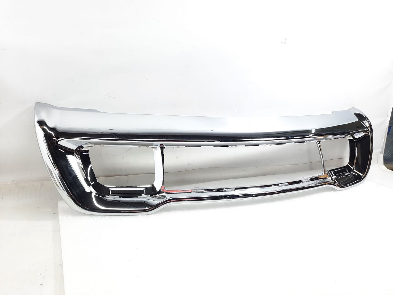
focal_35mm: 25
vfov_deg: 54.9
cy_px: 148
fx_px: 284
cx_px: 196
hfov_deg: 69.4
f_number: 2
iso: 80
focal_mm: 4.6
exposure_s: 1/60
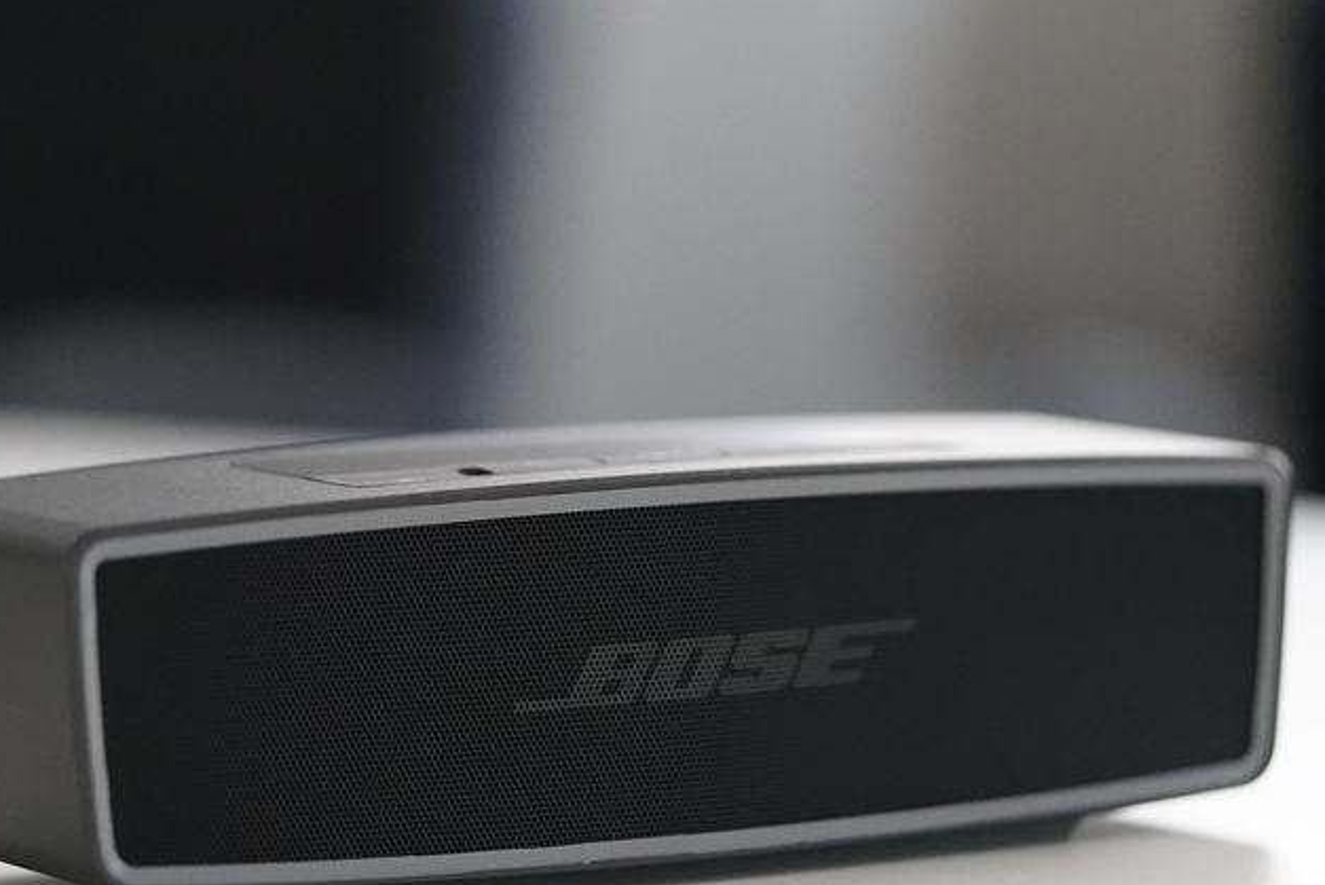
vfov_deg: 9.3
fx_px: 5414
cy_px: 444
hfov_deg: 13.9
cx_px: 446
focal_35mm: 147
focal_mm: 90
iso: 10000
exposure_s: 1/50
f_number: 2.8
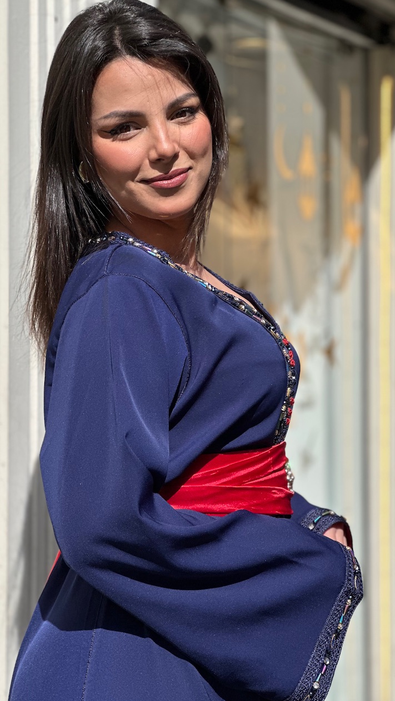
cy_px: 349
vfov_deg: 25.0
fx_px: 1582
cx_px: 204
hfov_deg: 14.2
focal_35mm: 85
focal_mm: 9
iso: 32
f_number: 2.8
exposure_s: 1/1325
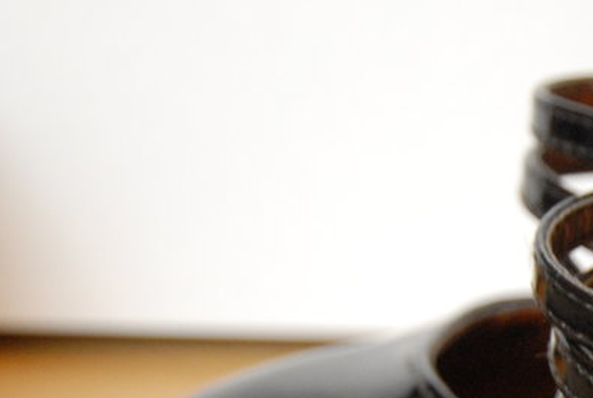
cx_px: 1005
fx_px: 2641
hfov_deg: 12.0
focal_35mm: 160
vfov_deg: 8.5
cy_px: 451
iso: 800
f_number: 4.2
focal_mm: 28
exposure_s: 1/20
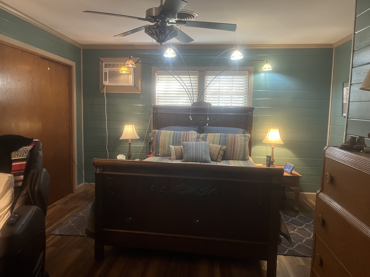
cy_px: 138
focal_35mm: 26
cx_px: 185
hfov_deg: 67.3
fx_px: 278
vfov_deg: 53.1
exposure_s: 1/40
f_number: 1.6
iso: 500
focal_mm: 5.1
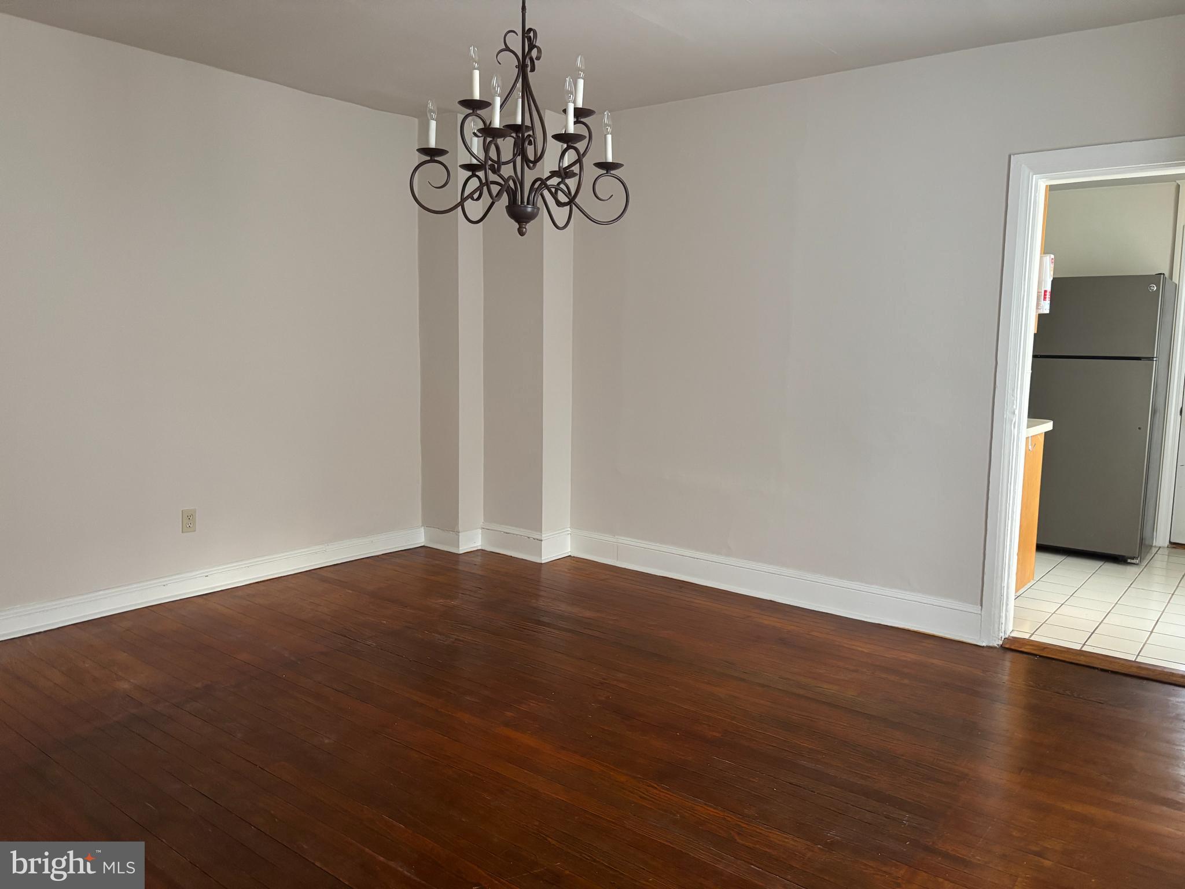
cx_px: 592
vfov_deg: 53.1
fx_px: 890
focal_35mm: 26
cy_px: 444
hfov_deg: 67.3
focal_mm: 5.96
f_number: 1.6
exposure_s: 1/60
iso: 400
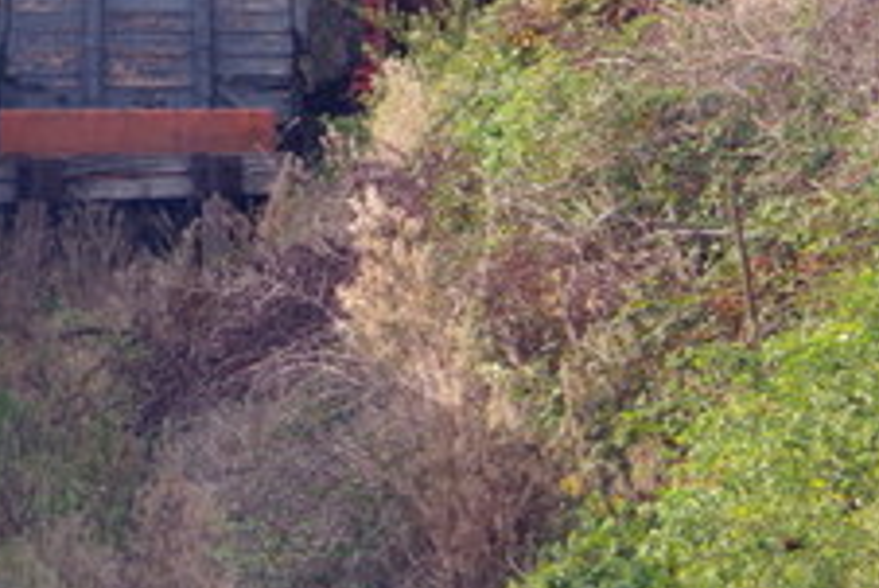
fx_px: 12997
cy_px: 195
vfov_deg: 2.6
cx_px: -373
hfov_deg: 3.9
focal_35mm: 532
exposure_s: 1/320
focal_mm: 100
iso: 500
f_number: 8
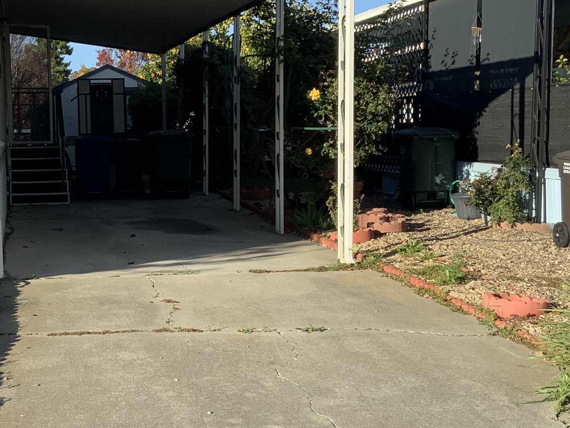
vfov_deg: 24.0
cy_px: 215
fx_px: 1004
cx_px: 186
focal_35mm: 61
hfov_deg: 31.4
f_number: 1.8
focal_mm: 3
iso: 16
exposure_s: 1/1451
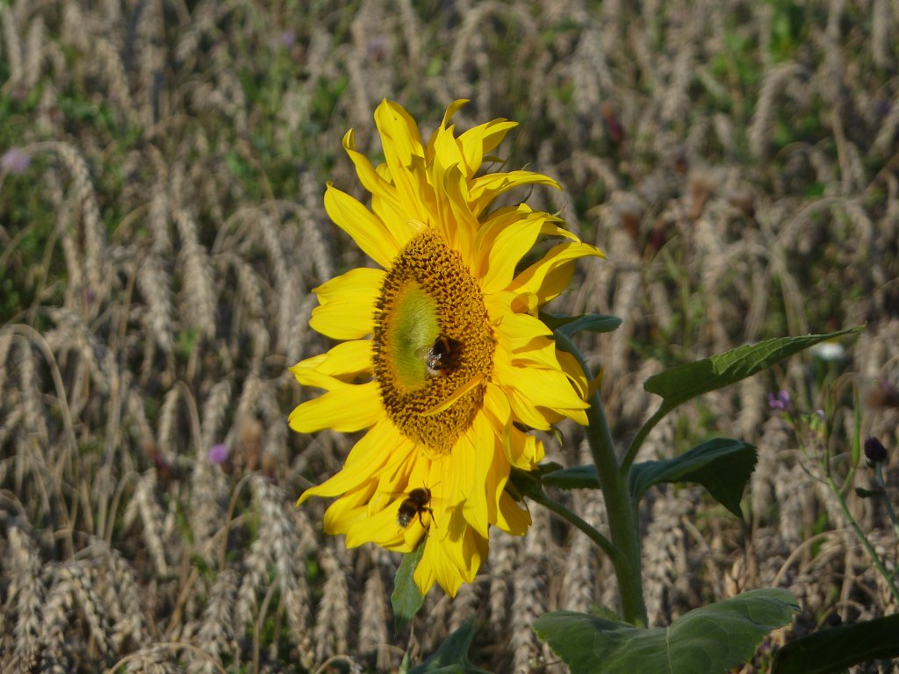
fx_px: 8700
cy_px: 337
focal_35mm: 335
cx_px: 450
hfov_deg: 5.9
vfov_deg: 4.4
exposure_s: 1/500
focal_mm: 49.2
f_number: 4.9
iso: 80
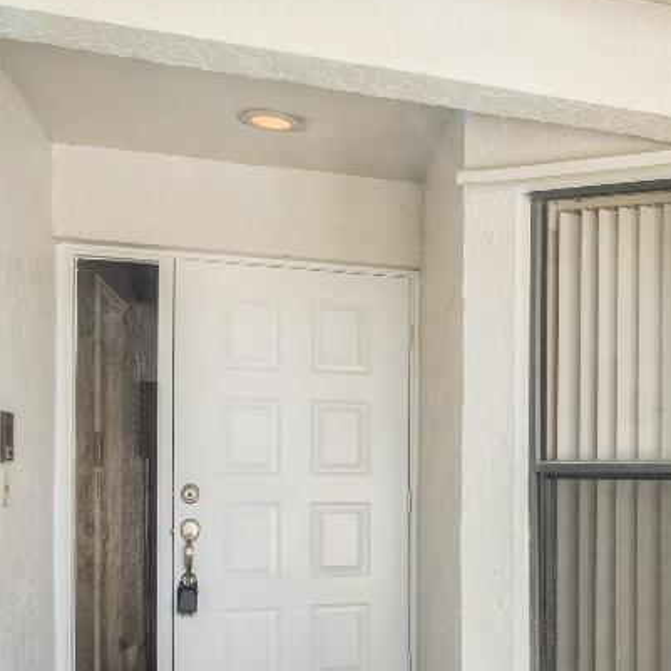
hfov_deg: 31.4
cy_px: 512
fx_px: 965
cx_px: 828
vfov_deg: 37.3
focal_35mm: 44
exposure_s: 1/60
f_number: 9
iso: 200
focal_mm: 12
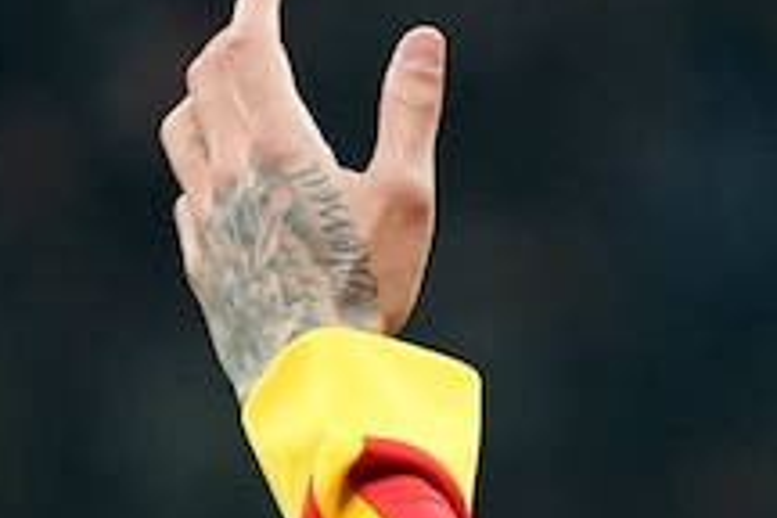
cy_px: 763
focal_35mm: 1356
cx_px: 1730
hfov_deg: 1.5
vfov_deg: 1.0
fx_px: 29265
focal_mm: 163
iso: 2500
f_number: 2.8
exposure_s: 1/1600
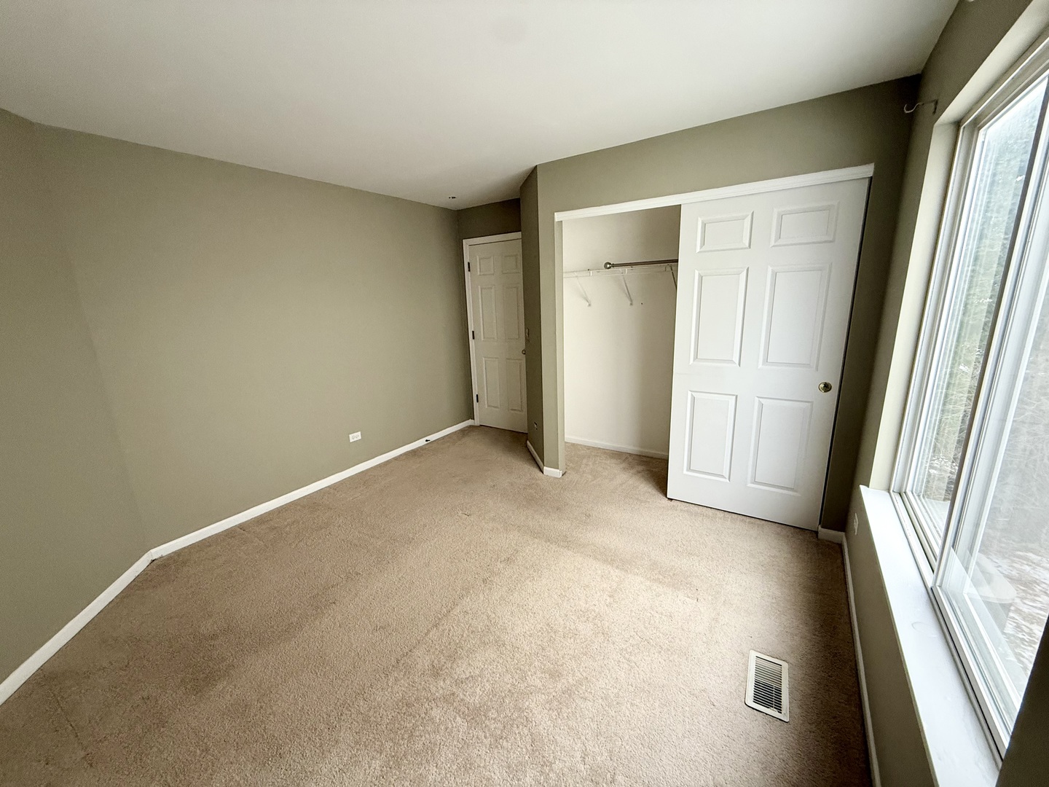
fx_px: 424
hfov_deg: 102.1
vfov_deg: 85.7
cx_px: 524
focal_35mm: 14
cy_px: 394
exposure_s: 1/99
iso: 250
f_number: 2.2
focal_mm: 2.22
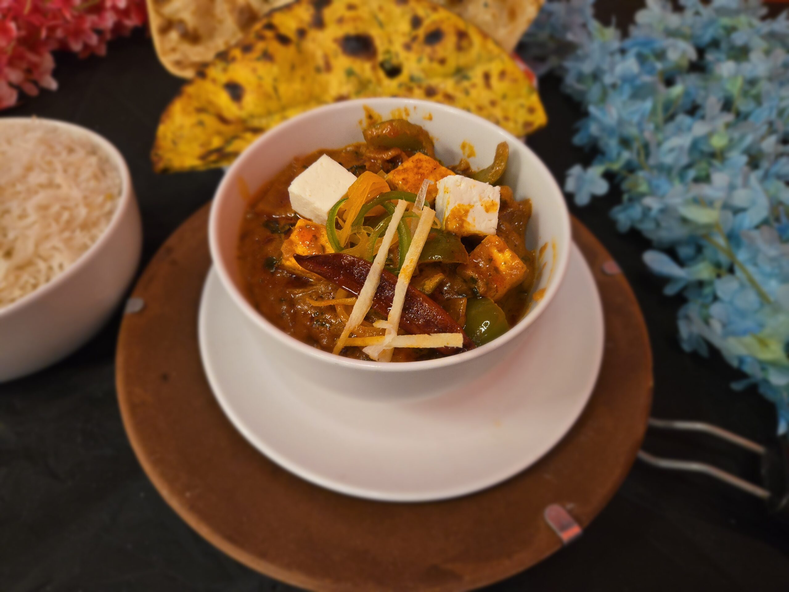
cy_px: 296
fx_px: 524
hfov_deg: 73.9
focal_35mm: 23
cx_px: 394
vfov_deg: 58.9
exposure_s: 1/30
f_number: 1.8
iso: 320
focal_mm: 5.4
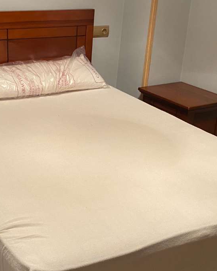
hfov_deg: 26.8
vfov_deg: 33.6
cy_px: 144
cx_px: 53
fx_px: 450
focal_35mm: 56
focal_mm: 4.25
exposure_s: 1/50
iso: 250
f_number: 1.8
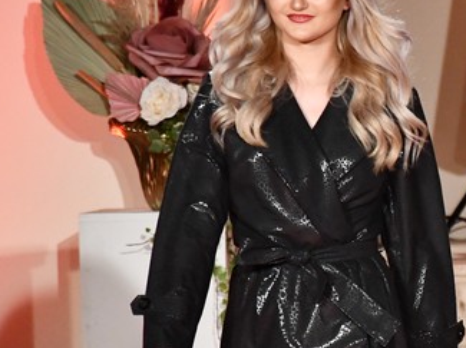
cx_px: 574
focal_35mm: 637
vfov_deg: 2.3
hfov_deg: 3.1
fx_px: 8566
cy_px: 291
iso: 3200
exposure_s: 1/320
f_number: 5.6
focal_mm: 140
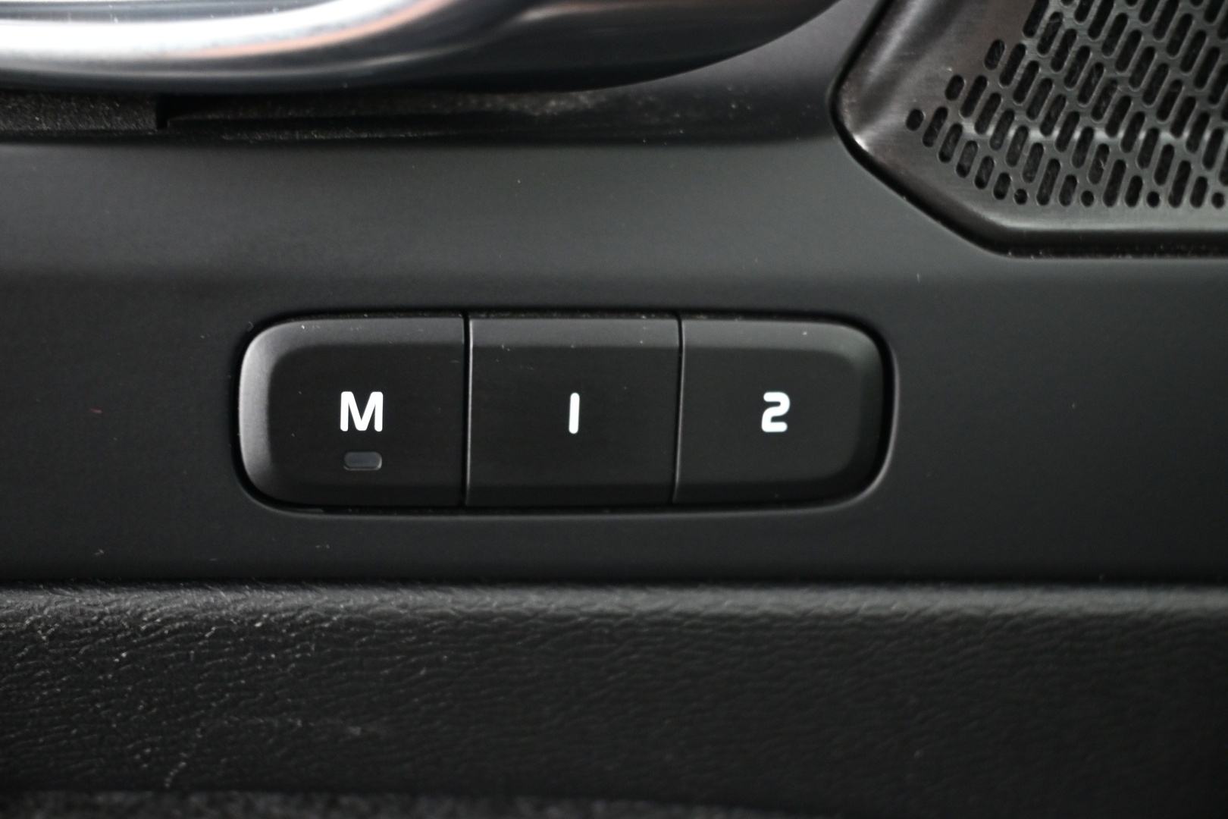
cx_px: 614
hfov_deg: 38.9
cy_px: 410
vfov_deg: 26.5
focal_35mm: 51
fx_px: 1740
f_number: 5
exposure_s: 1/3
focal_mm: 34
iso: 1600
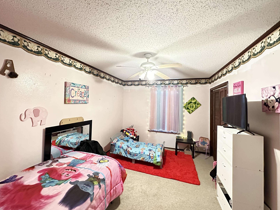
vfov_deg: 81.7
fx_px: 121
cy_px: 100
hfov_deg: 98.2
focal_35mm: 15
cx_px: 137
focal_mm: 2.22
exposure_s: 1/30
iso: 1600
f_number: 2.2
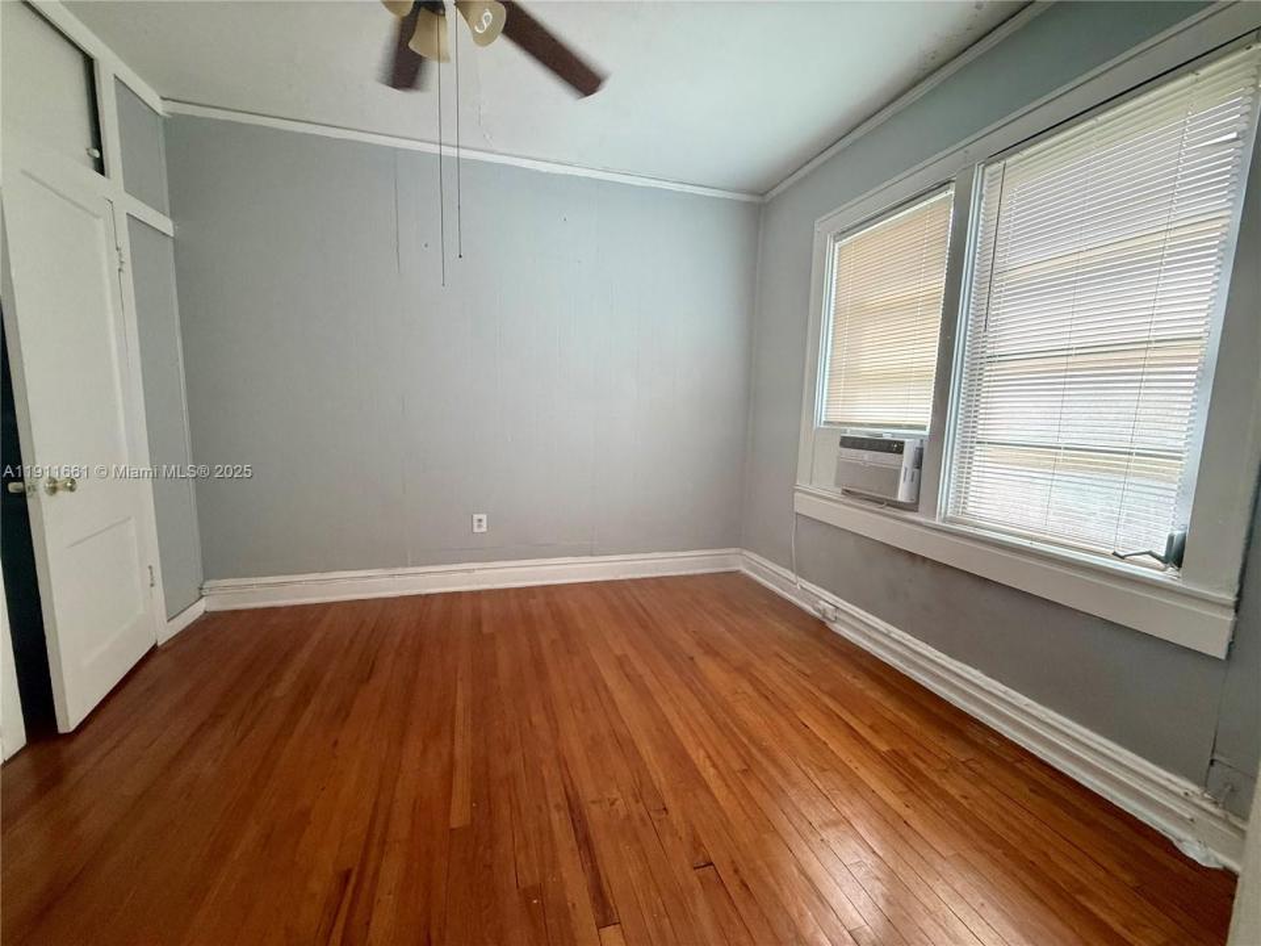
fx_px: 510
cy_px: 473
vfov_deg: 85.7
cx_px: 630
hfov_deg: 102.1
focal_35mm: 14
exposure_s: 1/120
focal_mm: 2.22
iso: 250
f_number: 2.2
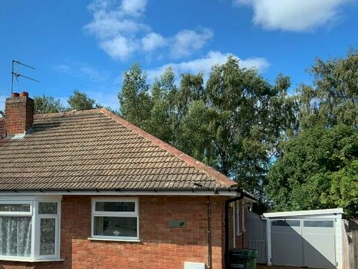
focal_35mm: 39
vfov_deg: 36.3
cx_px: 103
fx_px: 403
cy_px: 186
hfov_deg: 46.7
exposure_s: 1/1845
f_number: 1.8
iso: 25
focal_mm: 4.25
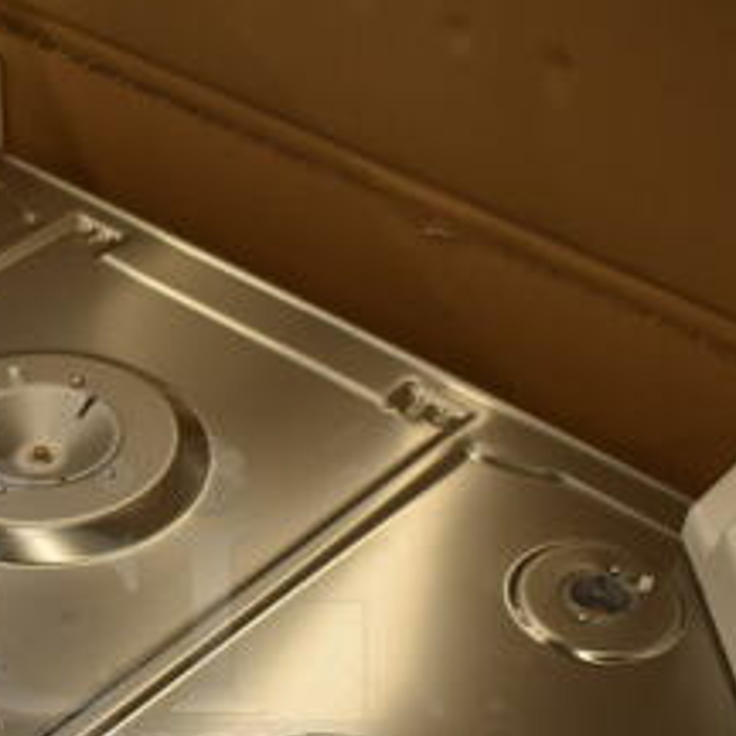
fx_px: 1732
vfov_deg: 23.6
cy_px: 613
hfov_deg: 23.1
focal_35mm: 72
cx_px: 10
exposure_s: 1/250
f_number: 3.8
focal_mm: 20
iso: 720
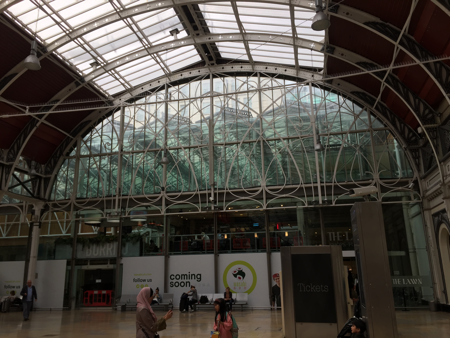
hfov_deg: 61.7
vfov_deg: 48.2
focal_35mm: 29
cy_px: 169
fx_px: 377
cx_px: 225
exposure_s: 1/327
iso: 32
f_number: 2.2
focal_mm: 4.15
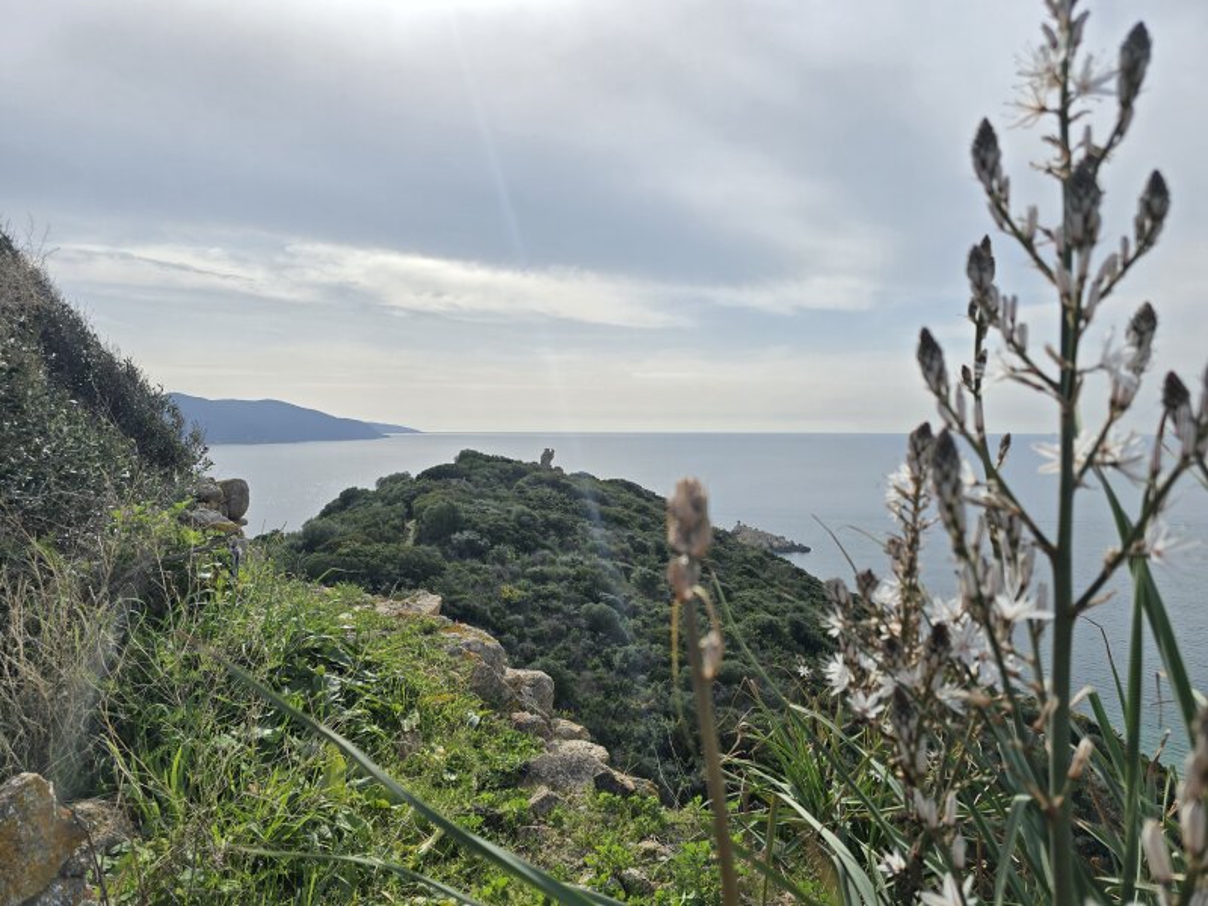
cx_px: 604
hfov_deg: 73.9
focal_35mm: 23
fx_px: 803
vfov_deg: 58.9
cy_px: 453
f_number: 1.7
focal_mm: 6.3
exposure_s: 1/1623
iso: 12
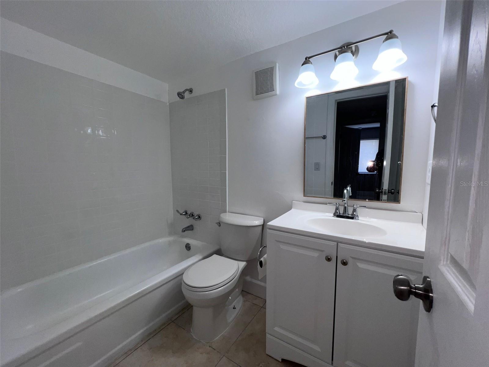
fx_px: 184
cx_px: 244
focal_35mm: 13
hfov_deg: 106.2
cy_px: 184
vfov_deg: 89.9
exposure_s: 1/152
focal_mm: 1.57
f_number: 1.8
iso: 25
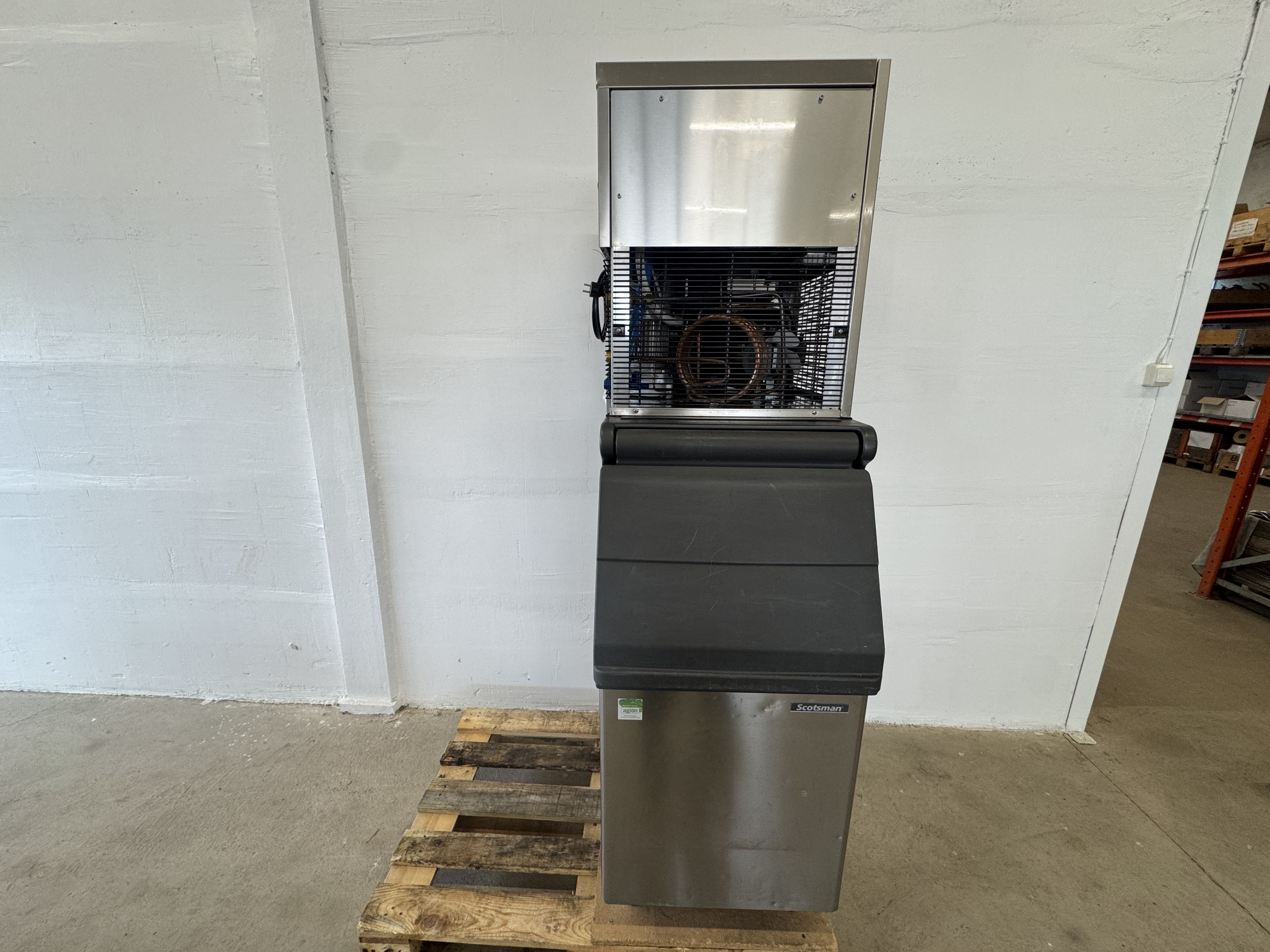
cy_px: 476
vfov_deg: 85.7
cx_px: 635
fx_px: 514
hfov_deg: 102.1
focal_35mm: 14
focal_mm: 2.22
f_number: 2.2
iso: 125
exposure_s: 1/100
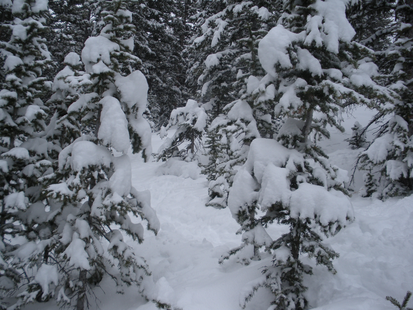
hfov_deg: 51.4
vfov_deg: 39.7
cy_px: 155
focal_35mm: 36
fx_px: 430
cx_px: 206
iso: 86
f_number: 3.5
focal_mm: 6.3
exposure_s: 1/250
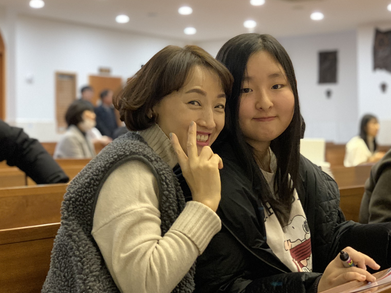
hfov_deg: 28.1
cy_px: 117
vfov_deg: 21.3
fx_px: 779
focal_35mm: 69
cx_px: 222
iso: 320
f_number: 2.4
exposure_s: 1/40
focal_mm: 6
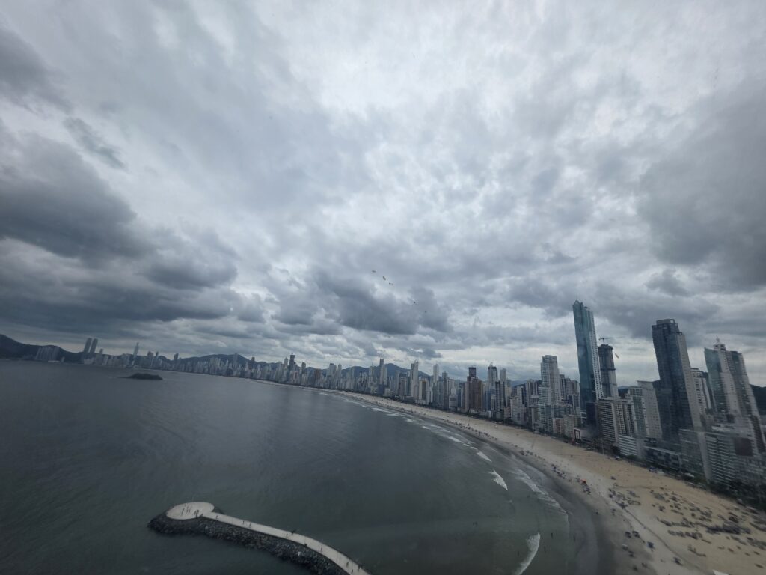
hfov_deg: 106.2
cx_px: 383
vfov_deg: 89.9
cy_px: 288
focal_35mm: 13
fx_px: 288
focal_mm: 2.2
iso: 40
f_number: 1.9
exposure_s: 1/781
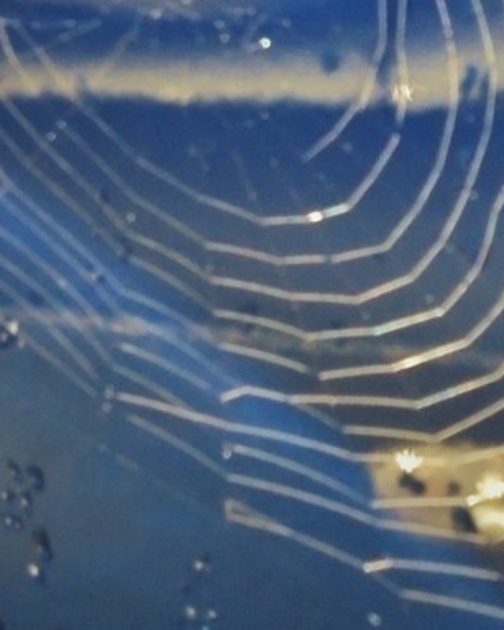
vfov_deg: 4.9
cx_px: 625
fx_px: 7405
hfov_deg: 3.9
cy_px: 120
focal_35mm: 397
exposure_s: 1/125
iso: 400
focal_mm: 21.8
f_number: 5.6
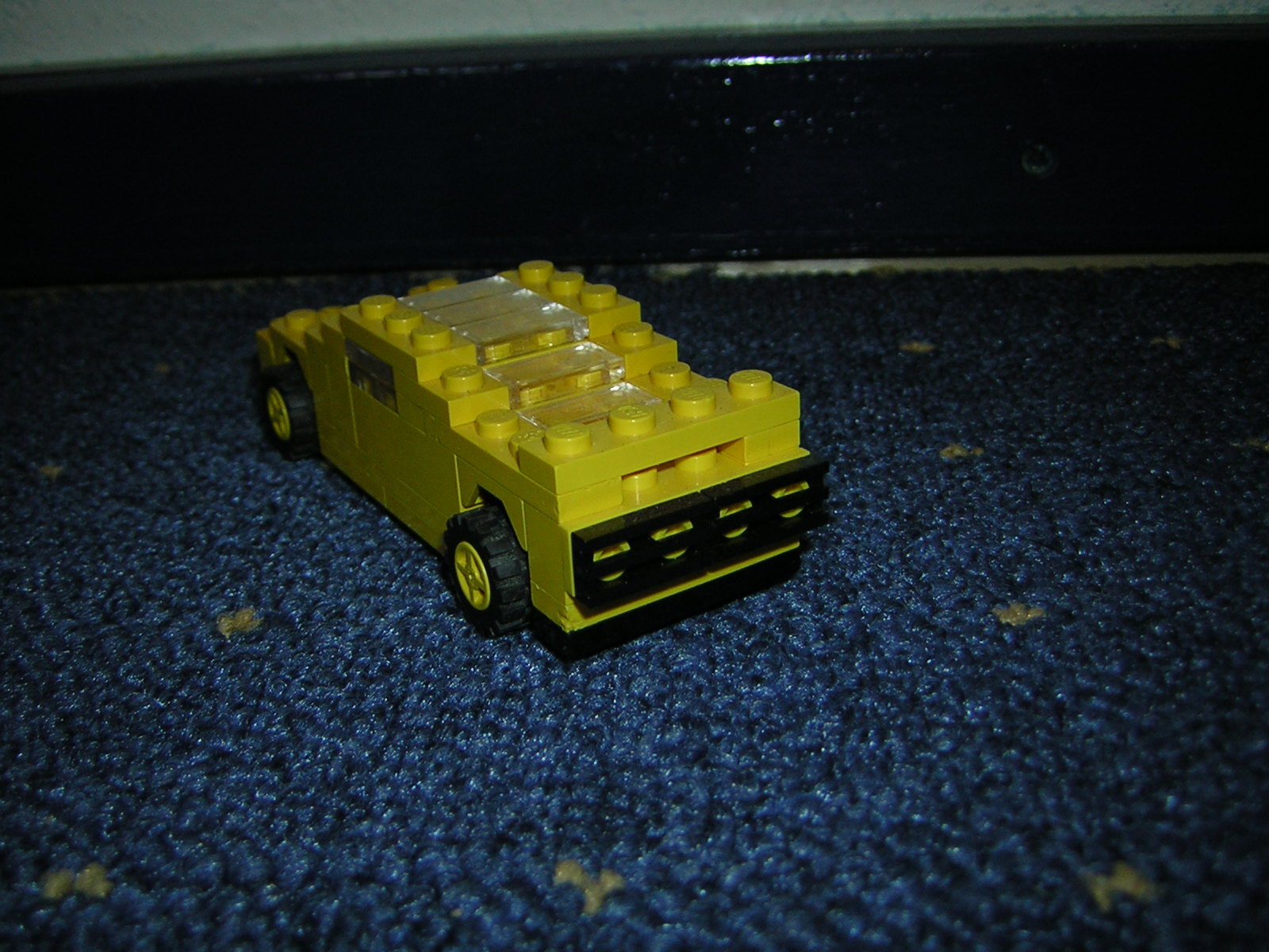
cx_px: 634
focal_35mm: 36
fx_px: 1320
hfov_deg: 51.4
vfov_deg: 39.7
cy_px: 476
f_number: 2.6
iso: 50
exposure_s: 1/60.1
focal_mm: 4.7
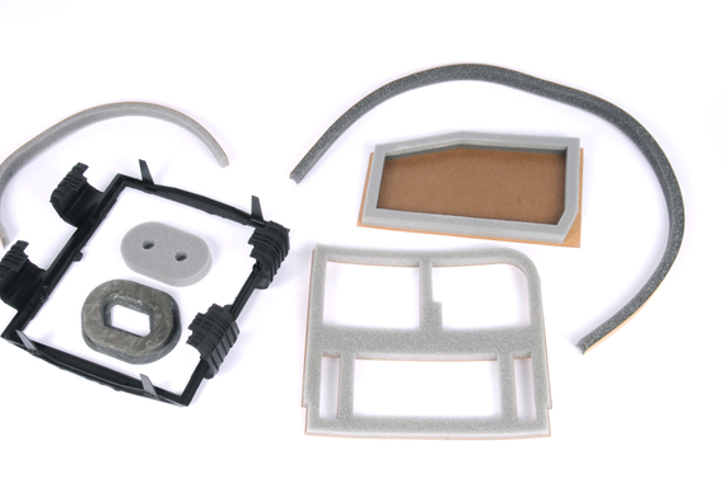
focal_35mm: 47
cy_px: 251
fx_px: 949
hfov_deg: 41.9
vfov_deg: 28.6
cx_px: 350
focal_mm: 28
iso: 320
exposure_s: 1/200
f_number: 25
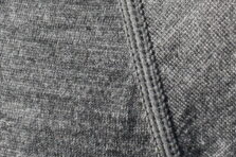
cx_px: 140
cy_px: -23
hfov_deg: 21.0
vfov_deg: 13.7
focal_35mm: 97
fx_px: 635
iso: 100
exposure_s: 1/60
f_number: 8
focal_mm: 18
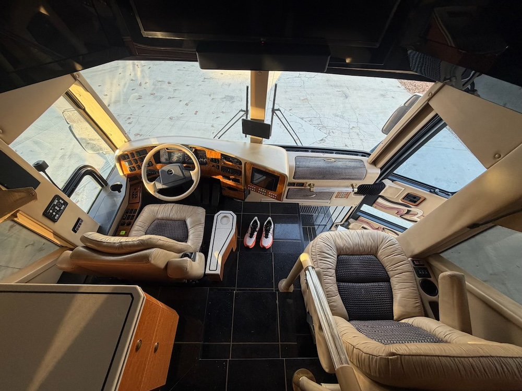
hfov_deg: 102.1
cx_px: 261
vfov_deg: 85.7
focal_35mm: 14
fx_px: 211
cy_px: 196
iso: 100
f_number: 2.2
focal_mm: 2.22
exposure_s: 1/121
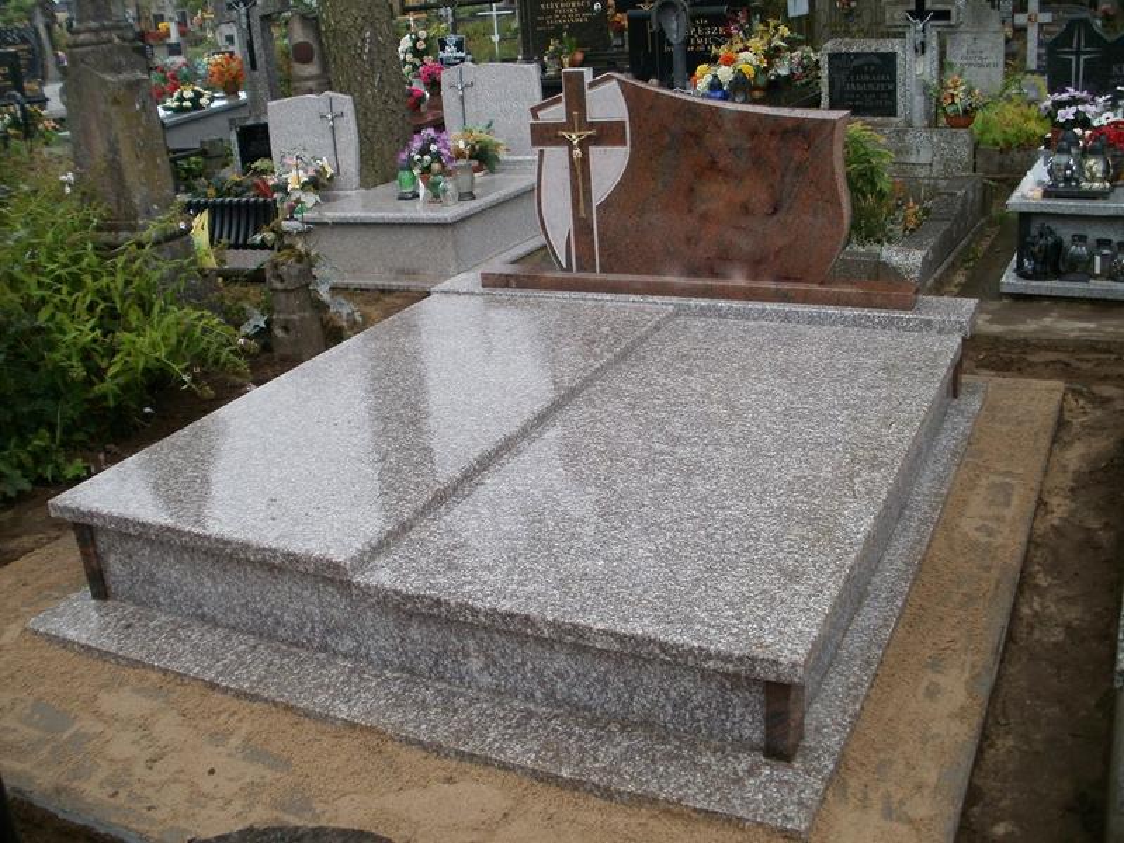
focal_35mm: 36
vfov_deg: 39.7
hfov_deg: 51.4
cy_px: 422
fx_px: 1169
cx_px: 562
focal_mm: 6.3
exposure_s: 1/125
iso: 100
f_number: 3.5
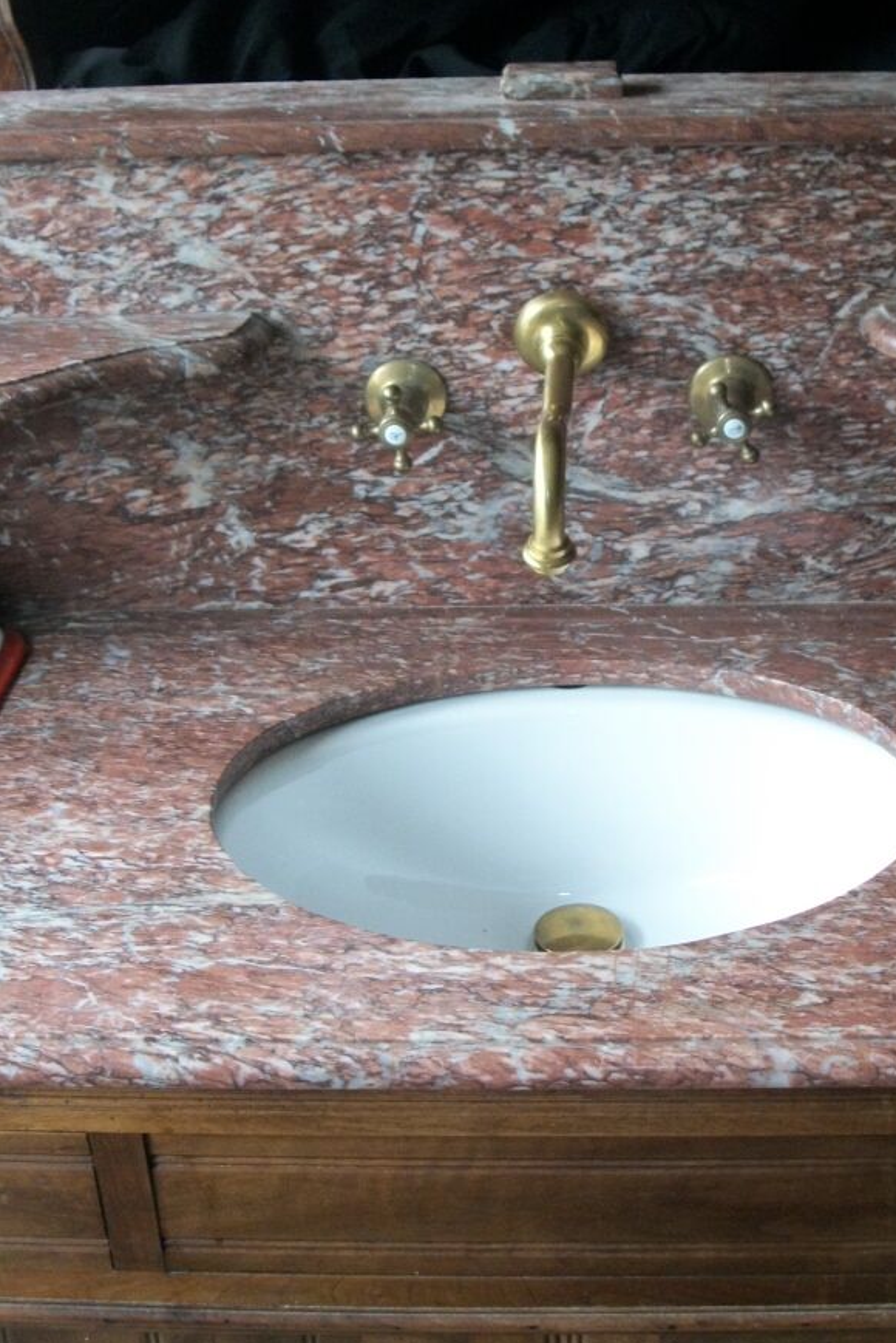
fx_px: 1828
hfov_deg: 27.5
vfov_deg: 40.3
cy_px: 610
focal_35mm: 49
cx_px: 542
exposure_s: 1/40
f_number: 2.9
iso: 160
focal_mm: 5.7
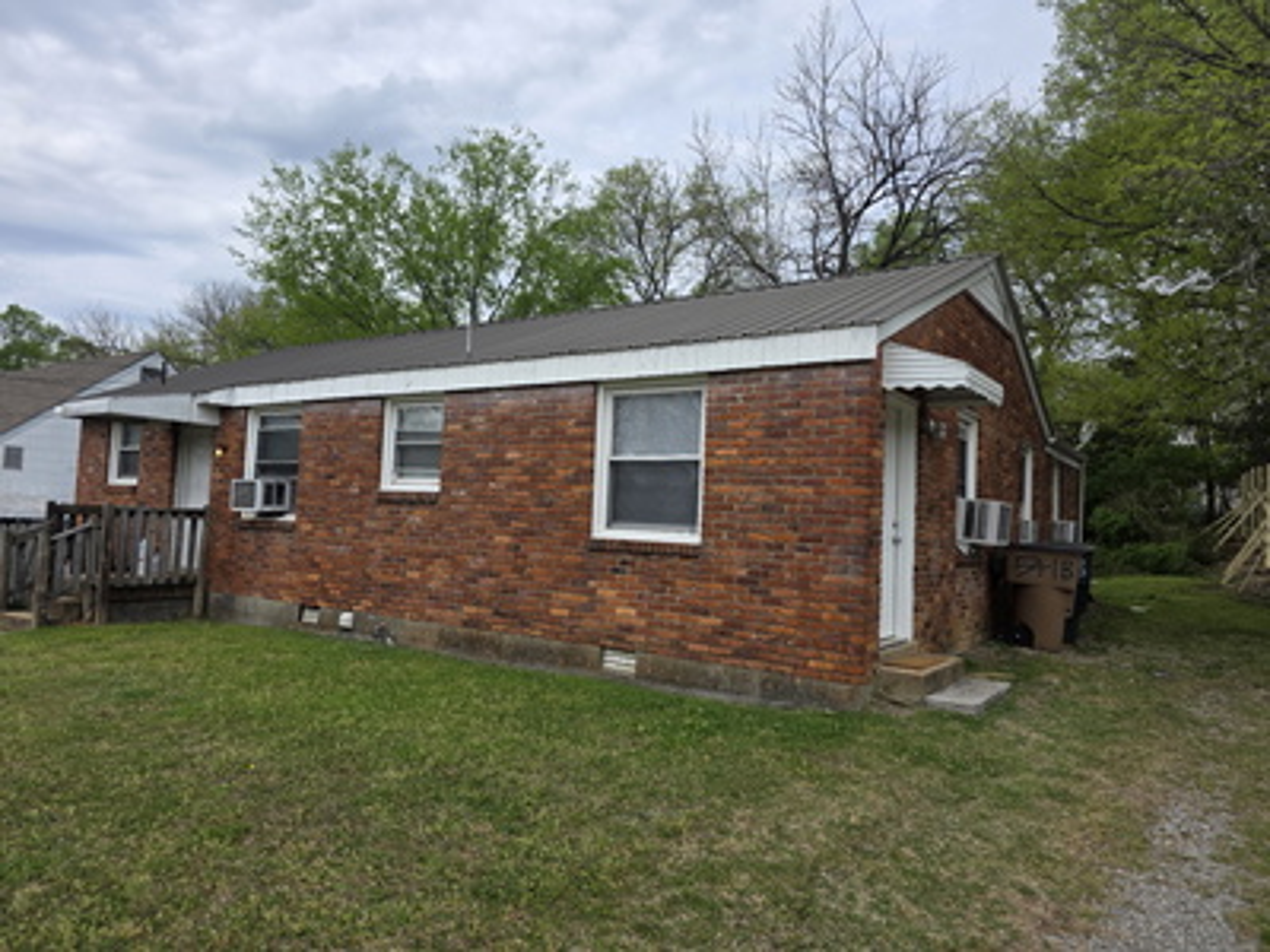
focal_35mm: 23
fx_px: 844
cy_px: 476
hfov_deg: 73.9
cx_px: 635
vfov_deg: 58.9
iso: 80
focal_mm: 6.3
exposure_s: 1/4889
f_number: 1.7
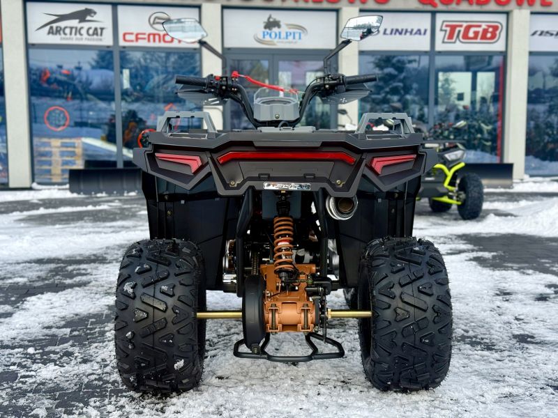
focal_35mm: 48
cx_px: 279
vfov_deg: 30.3
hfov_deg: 39.7
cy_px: 209
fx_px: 774
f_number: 1.78
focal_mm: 6.76
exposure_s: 1/1353
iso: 64
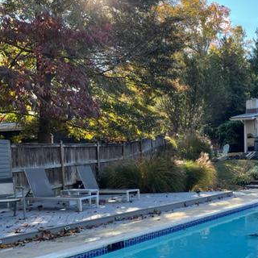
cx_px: 225
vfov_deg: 36.4
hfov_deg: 35.0
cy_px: 172
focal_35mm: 46
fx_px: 388
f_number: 1.6
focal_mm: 4.2
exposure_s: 1/483
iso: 32
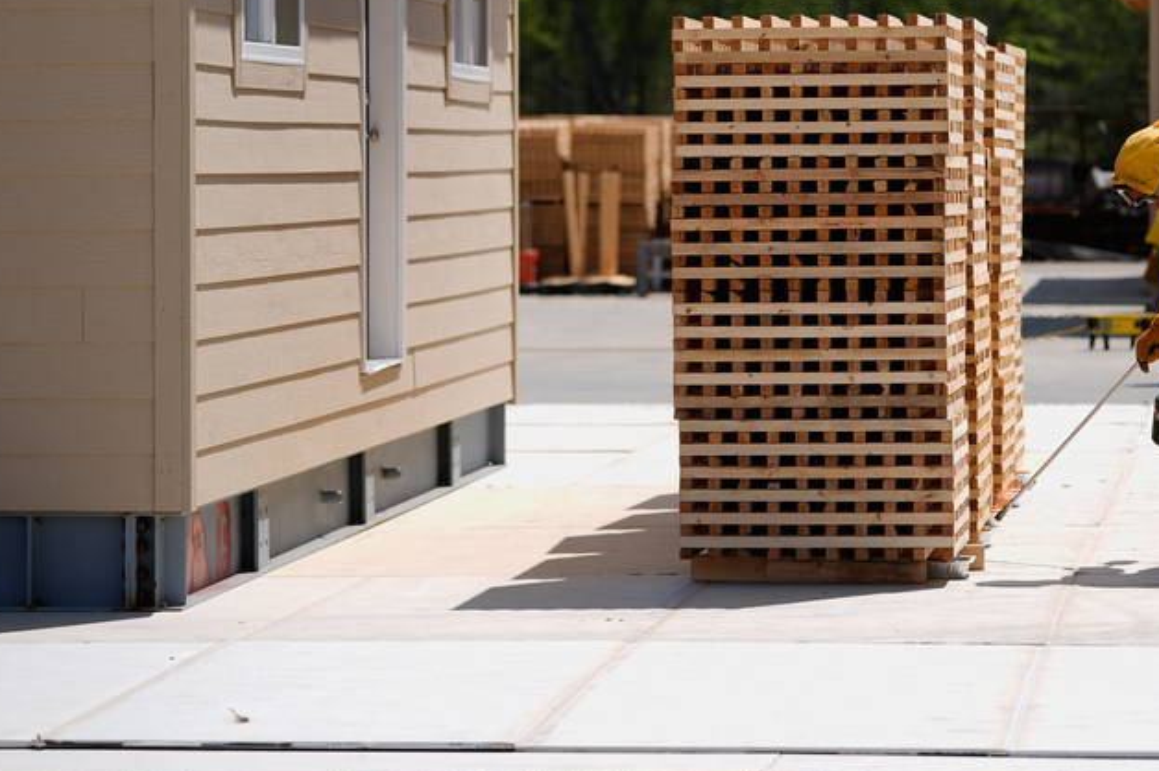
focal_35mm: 155
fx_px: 4987
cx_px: 740
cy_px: 159
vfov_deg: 8.8
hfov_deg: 13.2
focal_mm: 95
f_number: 2.8
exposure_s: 1/3200
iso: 125
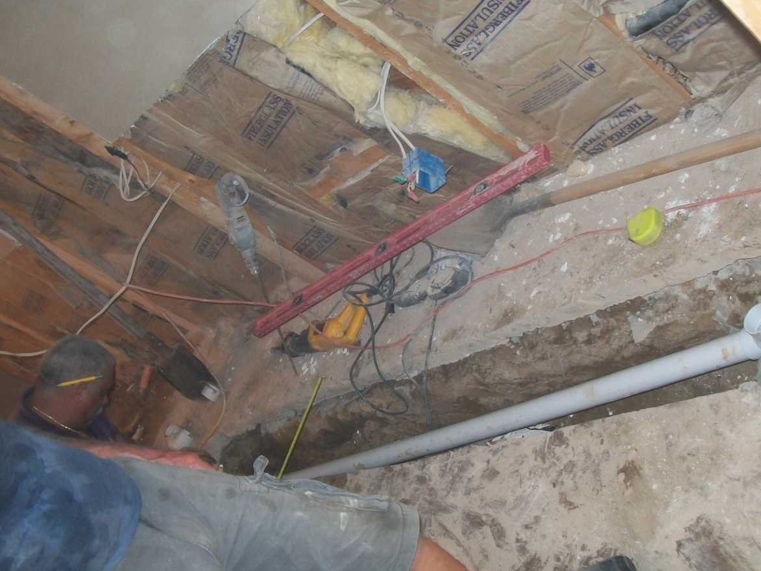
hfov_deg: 45.7
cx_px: 428
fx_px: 902
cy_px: 266
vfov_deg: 35.1
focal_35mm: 41
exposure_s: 1/30
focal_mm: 6
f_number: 2.7
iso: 160
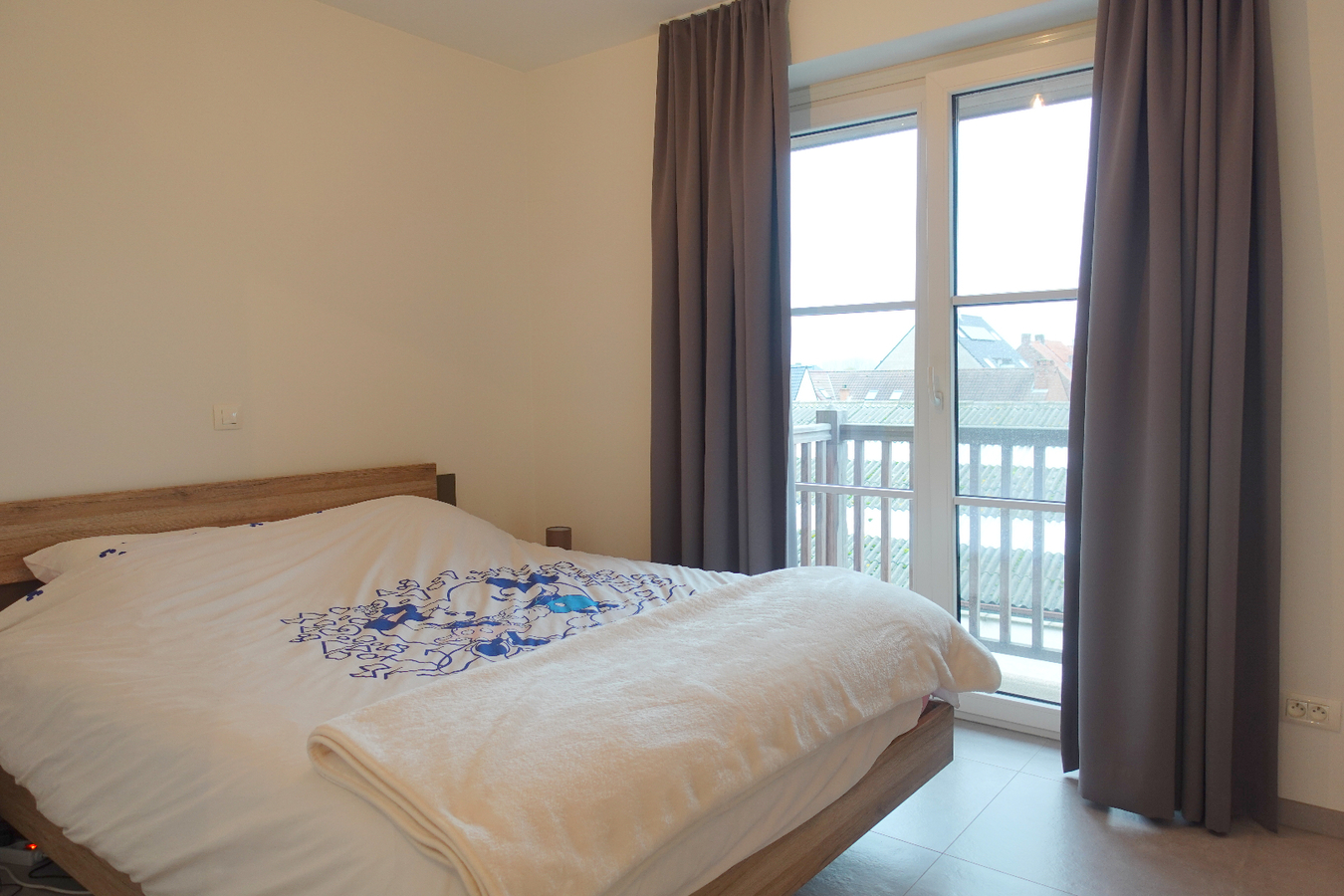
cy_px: 448
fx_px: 896
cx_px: 672
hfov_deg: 73.7
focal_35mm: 24
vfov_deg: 53.1
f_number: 2.5
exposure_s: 1/30
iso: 125
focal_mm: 8.8
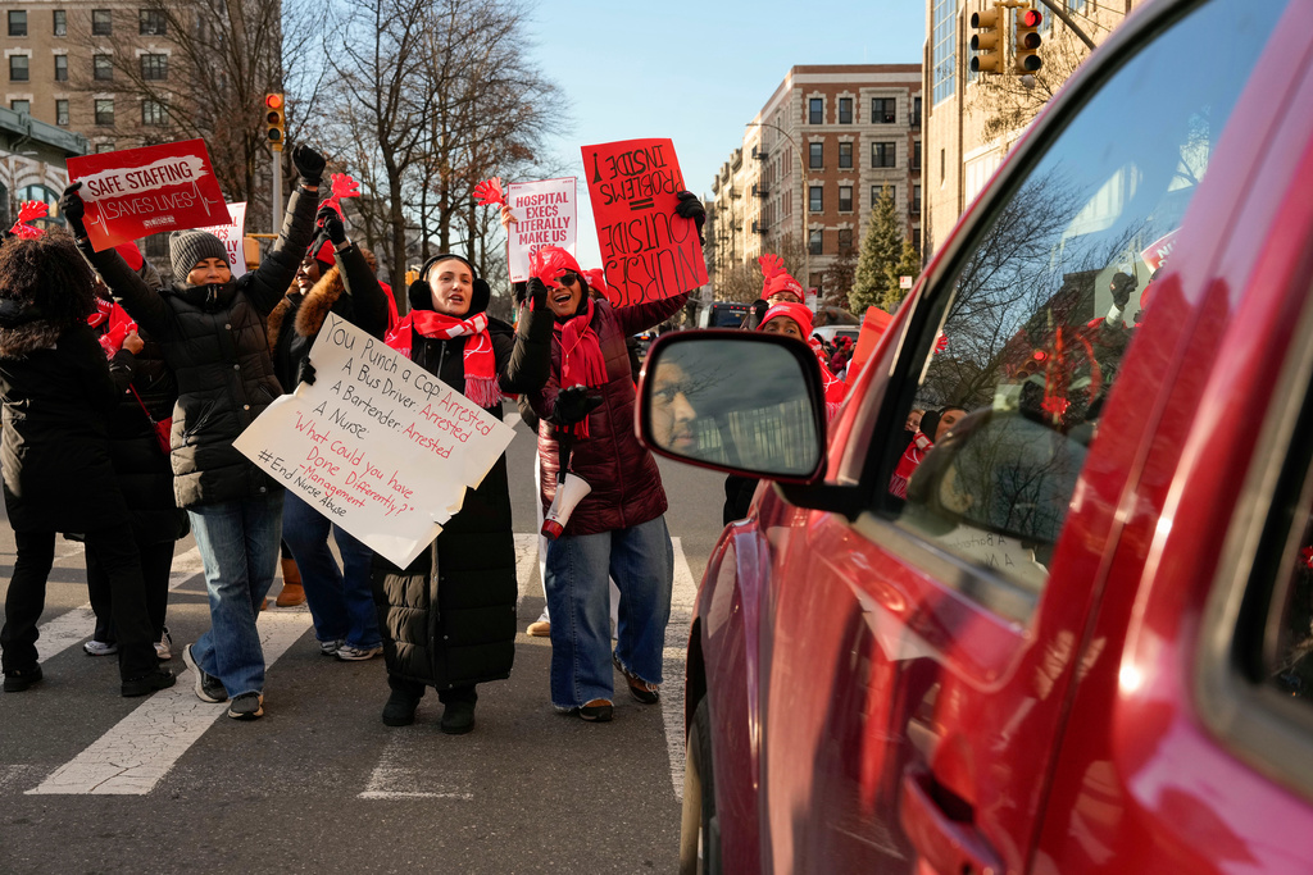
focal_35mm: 42
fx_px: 1532
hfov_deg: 46.4
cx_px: 656
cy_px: 438
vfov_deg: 31.9
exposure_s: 1/1250
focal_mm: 42
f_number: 5.6
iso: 640
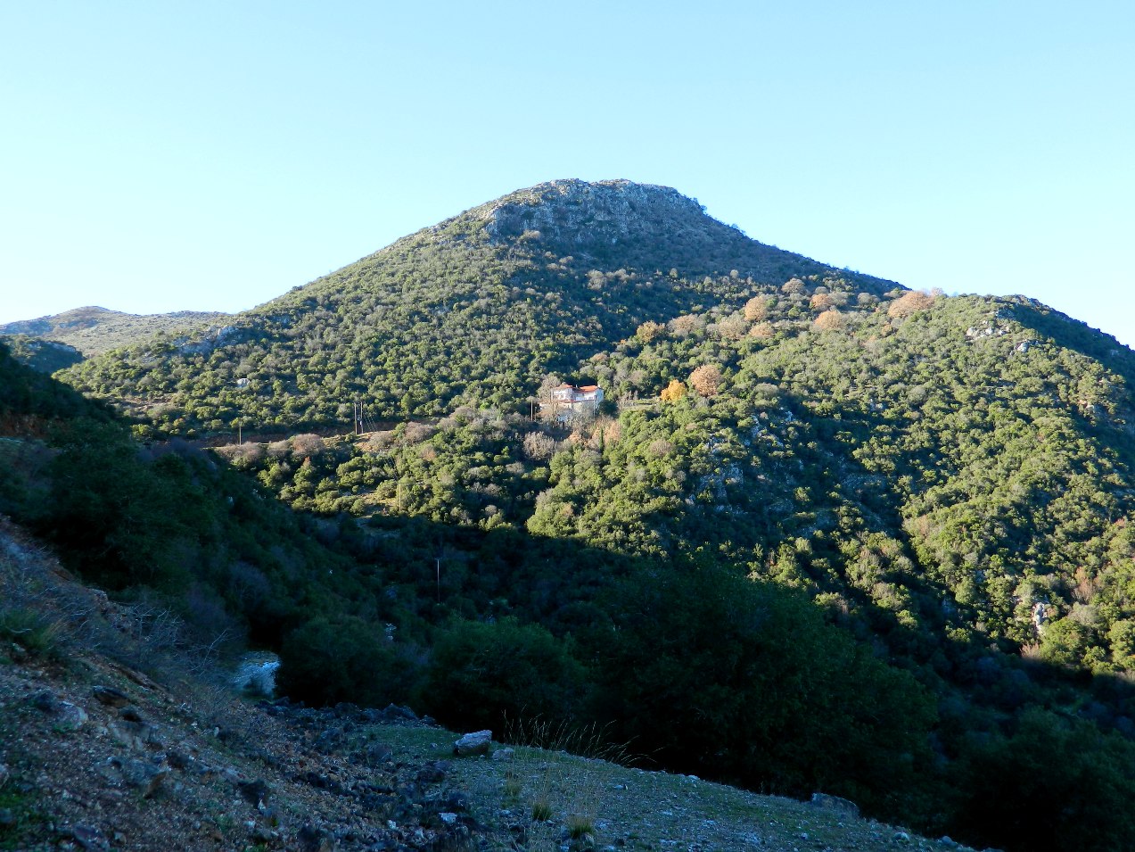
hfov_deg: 58.3
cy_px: 426
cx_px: 568
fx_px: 1017
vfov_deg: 45.4
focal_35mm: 31
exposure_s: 1/160
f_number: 3.2
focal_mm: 5.6
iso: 80
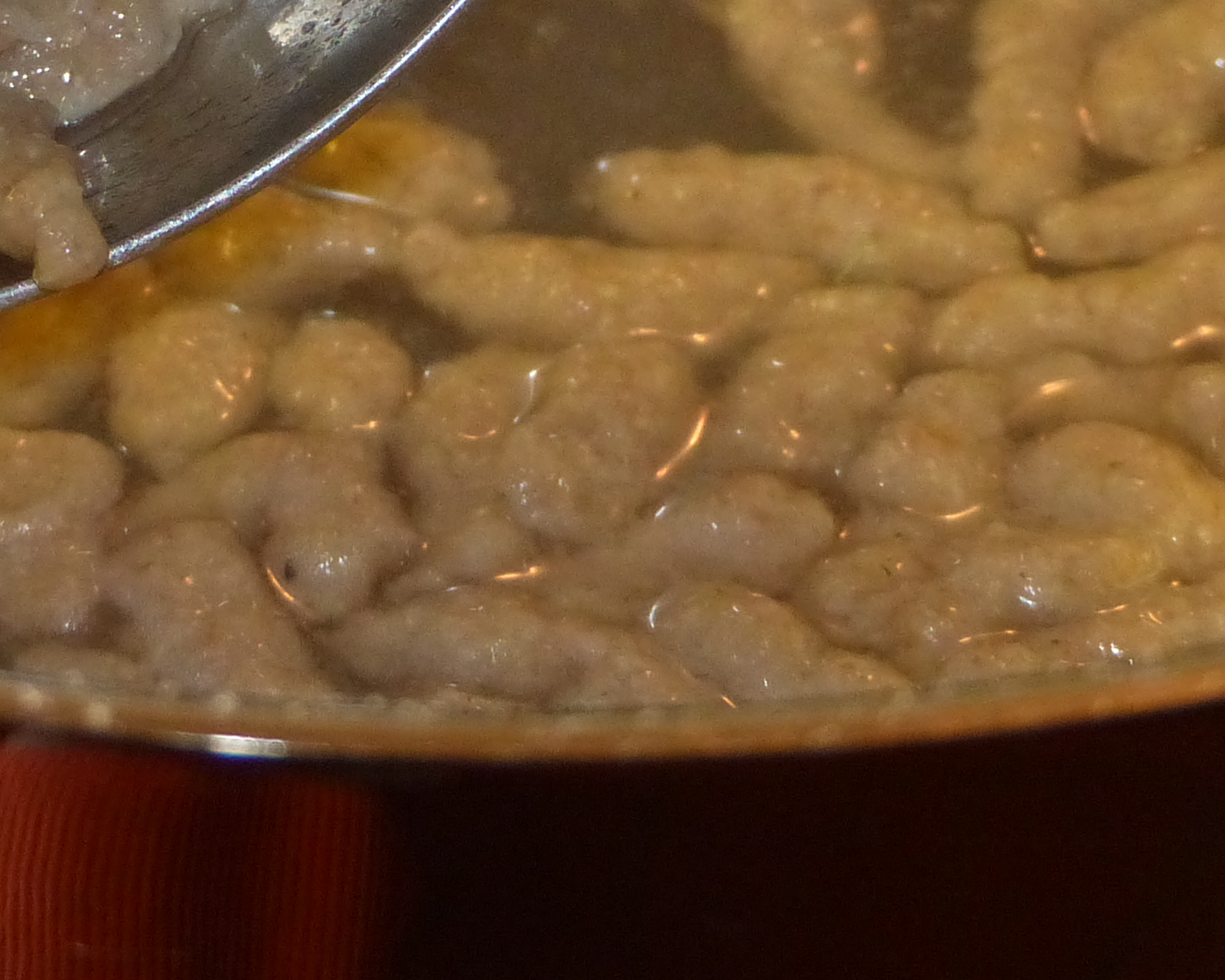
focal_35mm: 358
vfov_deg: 4.3
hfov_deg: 5.4
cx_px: 447
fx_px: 12980
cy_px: -186
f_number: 2.8
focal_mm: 23.1
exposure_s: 1/60
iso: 400
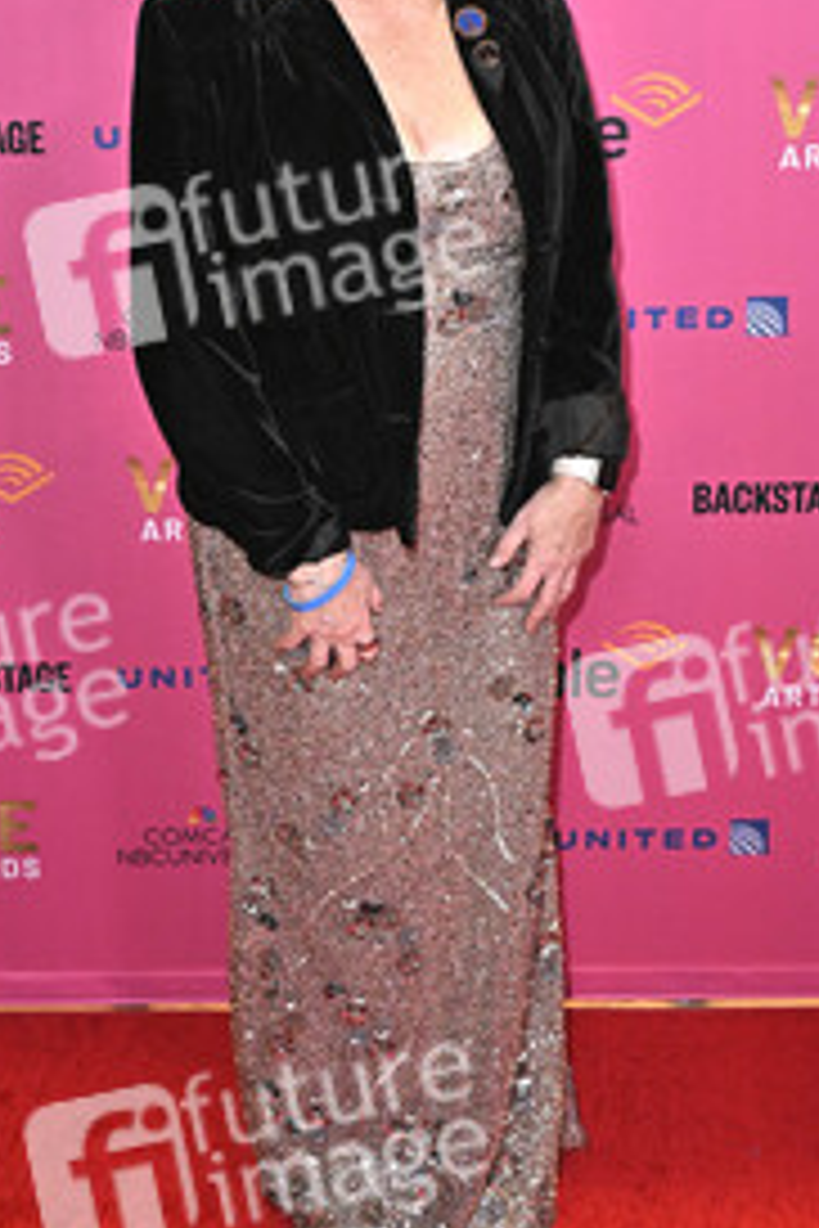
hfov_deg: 21.6
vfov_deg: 31.8
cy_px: 477
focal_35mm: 63
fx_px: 2150
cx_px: 387
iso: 2000
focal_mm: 43
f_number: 6.3
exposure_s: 1/320
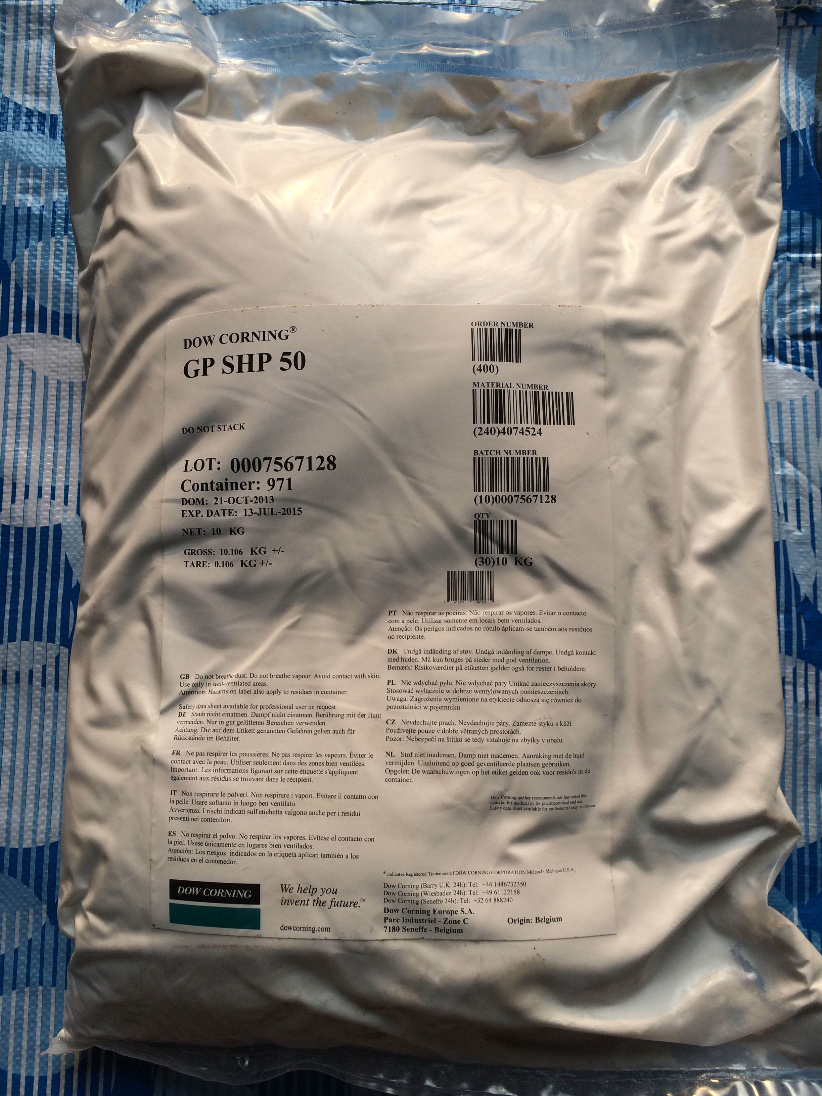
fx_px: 950
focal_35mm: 30
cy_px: 548
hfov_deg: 46.8
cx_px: 411
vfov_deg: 60.0
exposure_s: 1/774
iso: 32
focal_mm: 4.12
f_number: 2.2
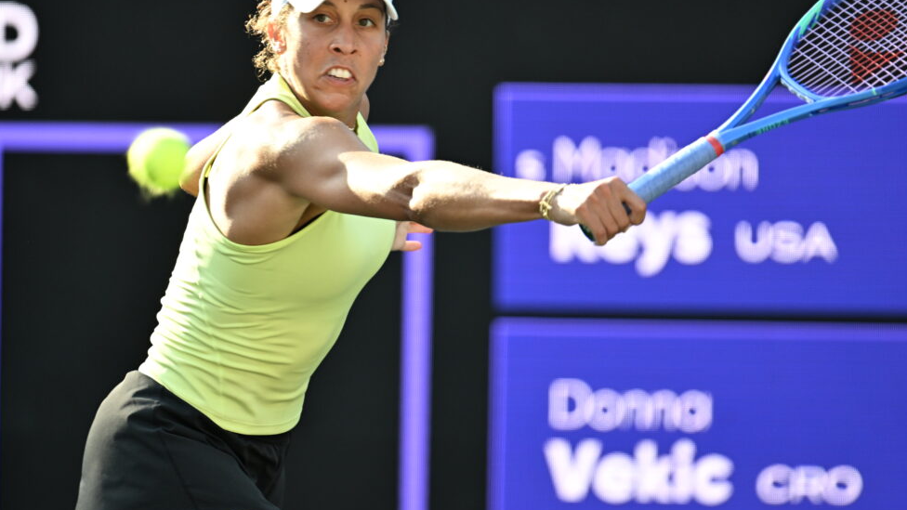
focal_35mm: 515
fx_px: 12386
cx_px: 377
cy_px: 211
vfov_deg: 2.4
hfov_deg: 4.2
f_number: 4.5
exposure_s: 1/800
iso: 800
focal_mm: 400
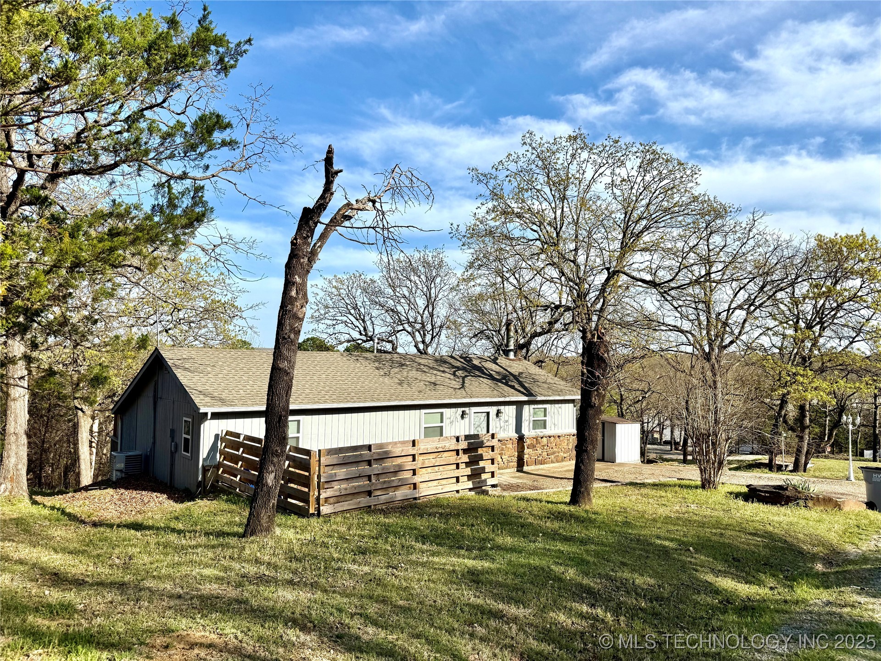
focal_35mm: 24
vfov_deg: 56.8
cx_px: 440
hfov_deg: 71.6
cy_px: 330
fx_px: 611
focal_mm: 6.76
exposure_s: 1/4405
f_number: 1.78
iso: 80
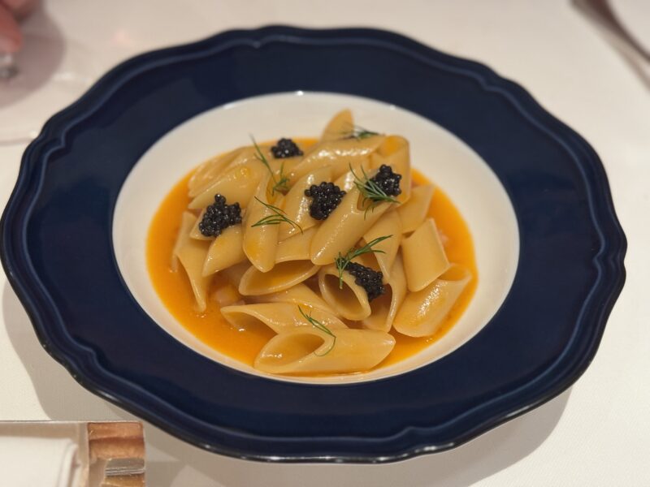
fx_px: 901
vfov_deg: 30.3
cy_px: 244
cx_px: 325
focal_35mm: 48
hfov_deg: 39.7
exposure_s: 1/33
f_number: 1.78
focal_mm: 6.76
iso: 400
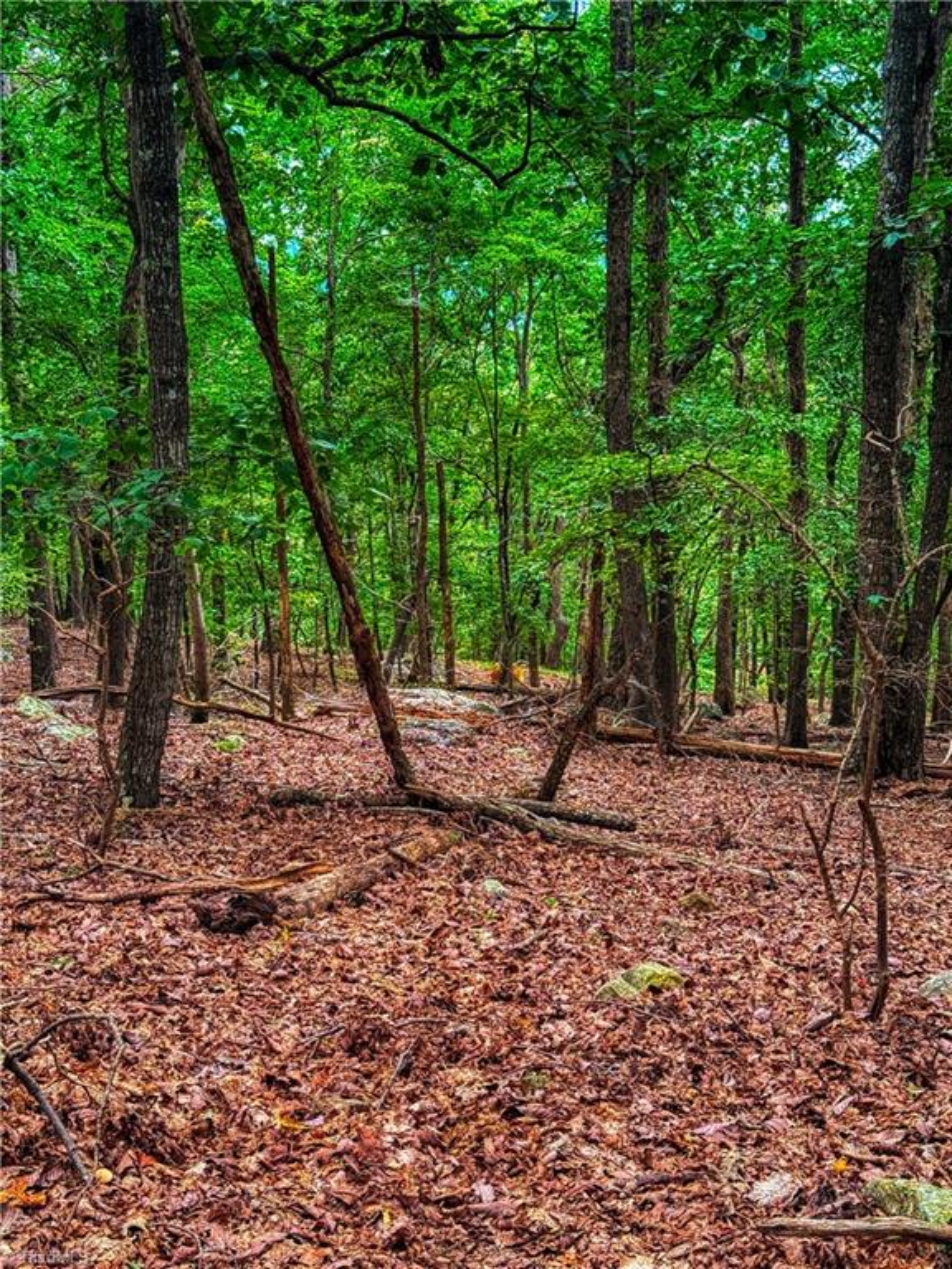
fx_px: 1760
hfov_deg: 30.3
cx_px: 476
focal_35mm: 48
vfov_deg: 39.7
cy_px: 634
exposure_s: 1/79
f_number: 1.8
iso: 100
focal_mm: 6.8
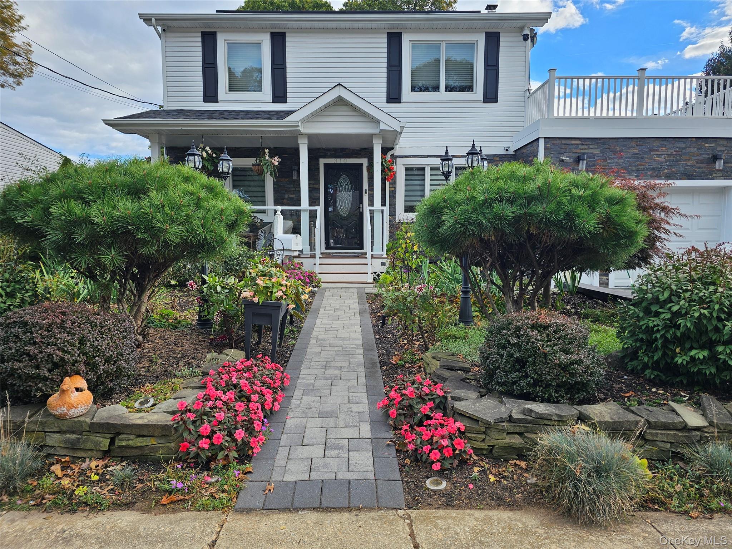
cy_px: 274
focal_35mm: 23
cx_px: 366
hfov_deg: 73.9
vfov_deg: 58.9
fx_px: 486
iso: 10
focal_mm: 6.3
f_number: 1.7
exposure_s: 1/270
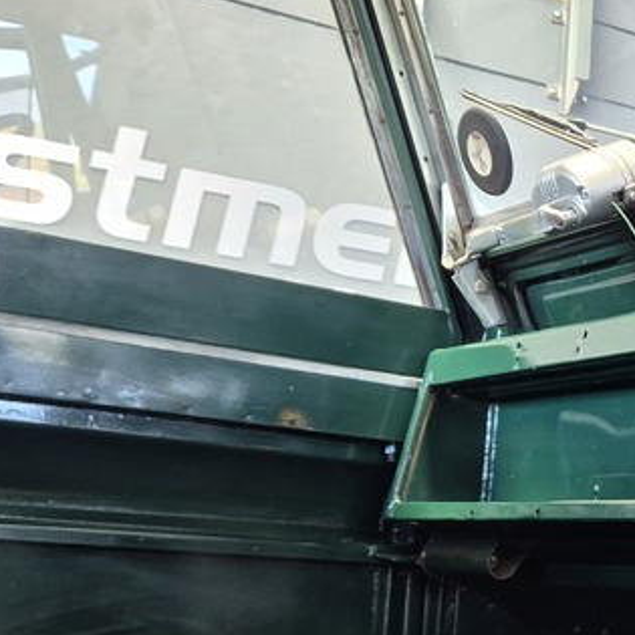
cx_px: 702
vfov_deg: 25.6
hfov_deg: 24.3
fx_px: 1370
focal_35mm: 66
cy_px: 510
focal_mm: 5.4
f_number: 1.8
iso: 400
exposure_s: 1/100
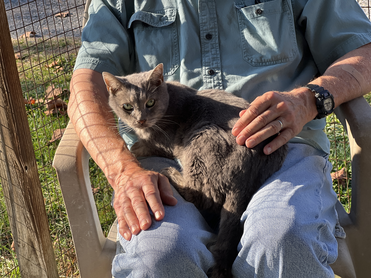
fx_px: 825
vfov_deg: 19.1
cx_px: 186
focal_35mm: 77
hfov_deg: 25.3
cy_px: 139
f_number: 2.8
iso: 32
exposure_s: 1/121
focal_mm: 9
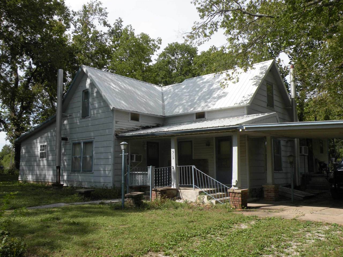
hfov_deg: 55.4
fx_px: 327
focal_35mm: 33
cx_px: 172
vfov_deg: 42.9
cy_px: 128
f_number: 7.1
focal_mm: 5.8
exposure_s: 1/220
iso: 64
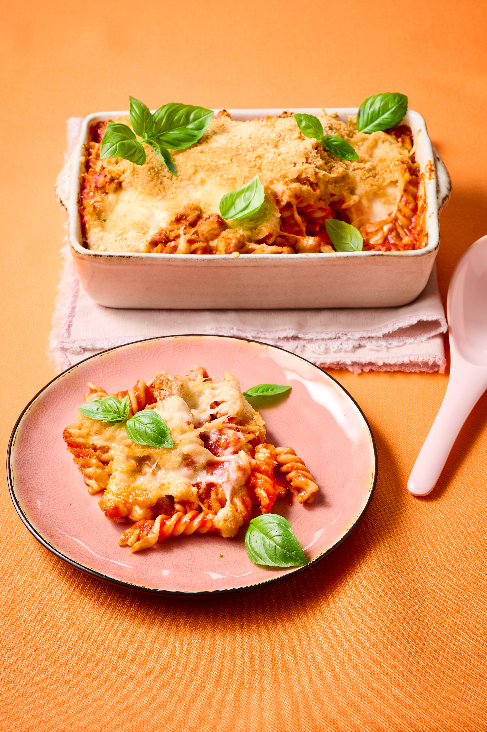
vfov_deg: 23.9
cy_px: 366
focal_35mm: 85
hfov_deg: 16.1
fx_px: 1727
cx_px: 244
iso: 125
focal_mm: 85
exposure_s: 1/125
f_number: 10
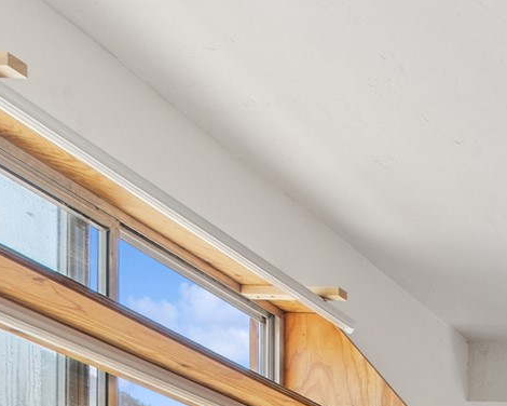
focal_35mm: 65
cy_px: 677
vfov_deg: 19.2
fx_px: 975
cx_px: 935
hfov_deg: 20.1
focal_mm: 10
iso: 100
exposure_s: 1/20
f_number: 6.3
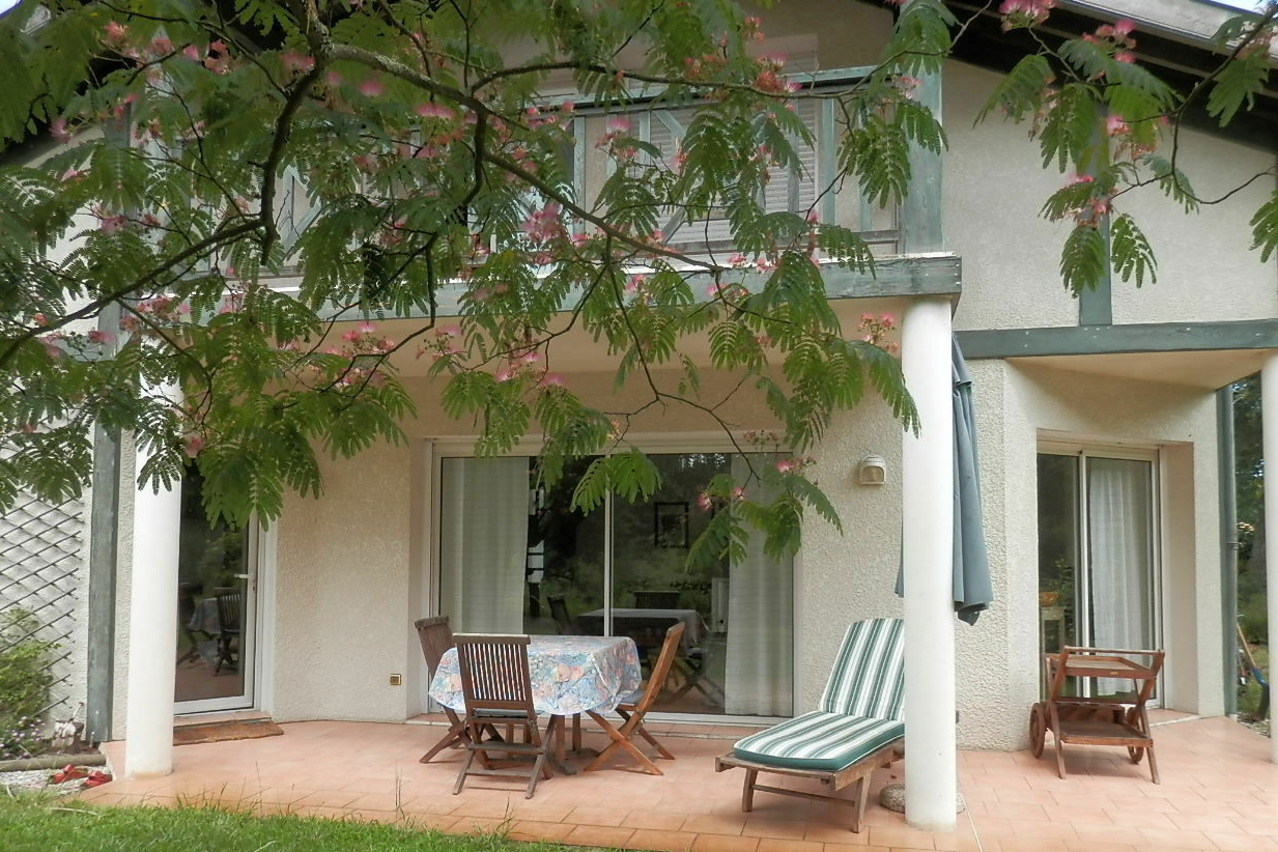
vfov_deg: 47.8
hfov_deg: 67.4
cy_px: 484
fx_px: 958
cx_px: 653
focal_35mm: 27
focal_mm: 4.5
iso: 80
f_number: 3
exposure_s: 1/200
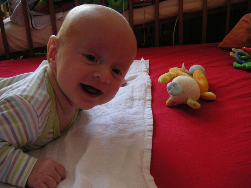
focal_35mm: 37
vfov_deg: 38.7
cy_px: 94
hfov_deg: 50.1
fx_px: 268
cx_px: 126
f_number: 2.8
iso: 125
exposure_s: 1/45
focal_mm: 6.1
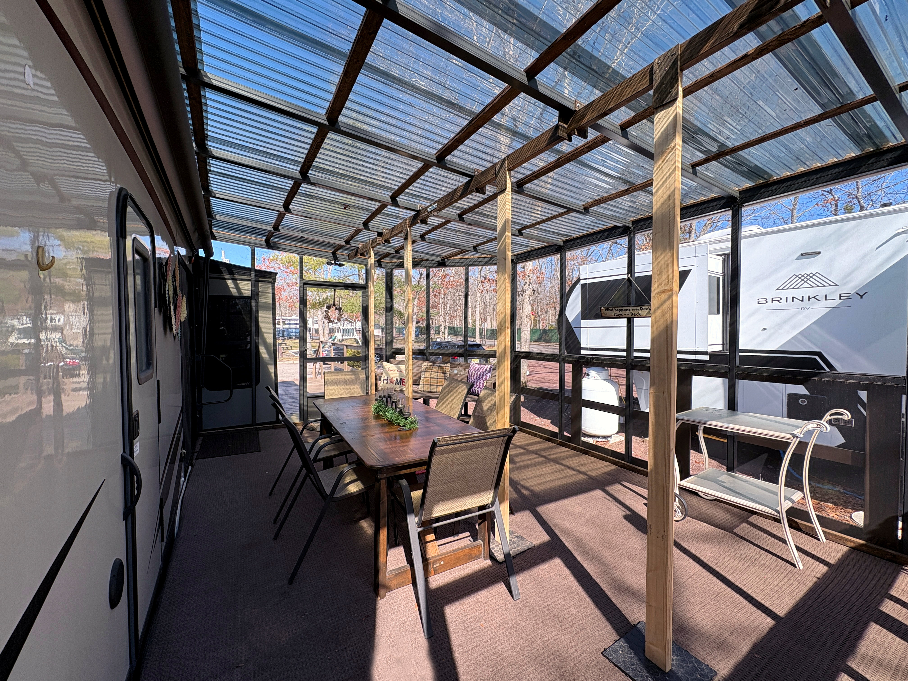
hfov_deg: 102.1
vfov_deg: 85.7
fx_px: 367
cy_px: 340
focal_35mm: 14
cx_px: 454
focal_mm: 2.22
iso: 64
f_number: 2.2
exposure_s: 1/260
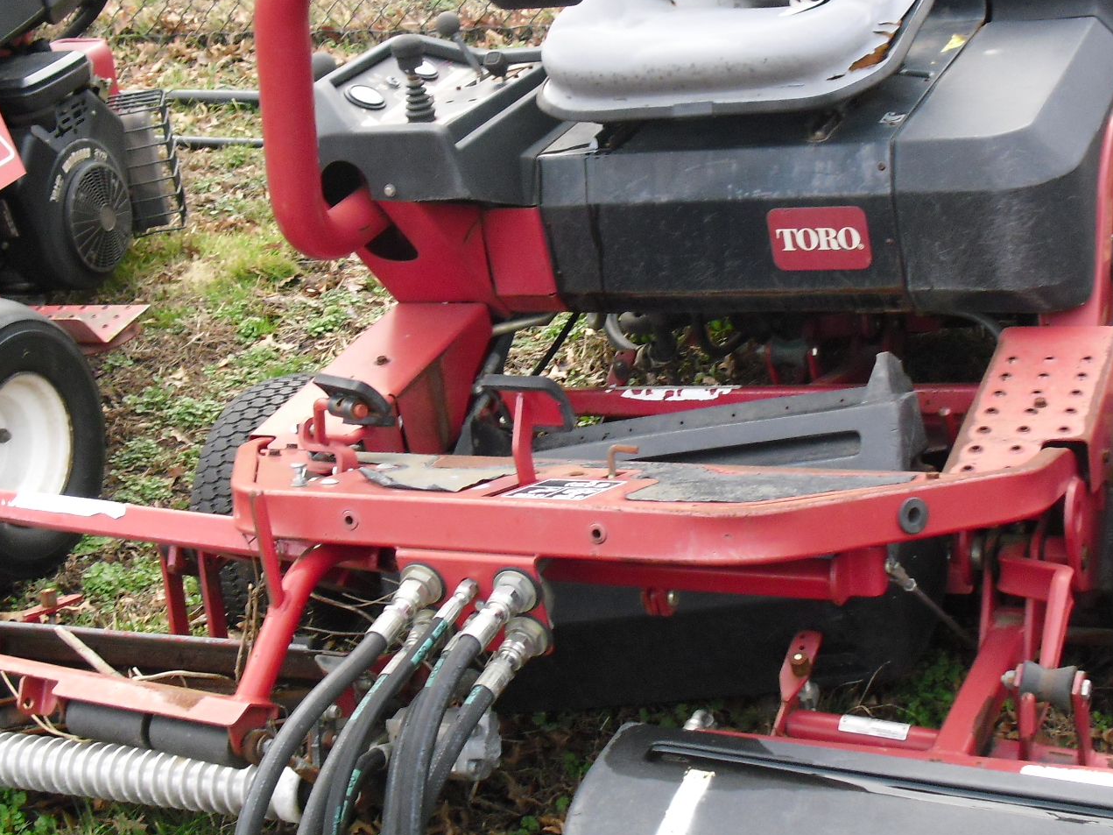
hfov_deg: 33.2
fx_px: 1865
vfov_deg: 25.2
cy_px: 357
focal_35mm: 58
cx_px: 602
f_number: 3.1
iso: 200
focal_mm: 6.3
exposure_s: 1/80
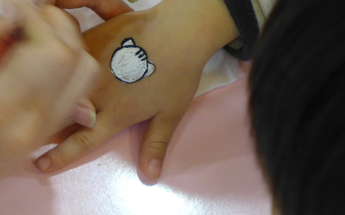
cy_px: 61
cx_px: 114
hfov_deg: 14.5
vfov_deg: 9.1
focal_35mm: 144
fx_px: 1354
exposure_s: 1/100
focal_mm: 17.7
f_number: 2.3
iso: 400
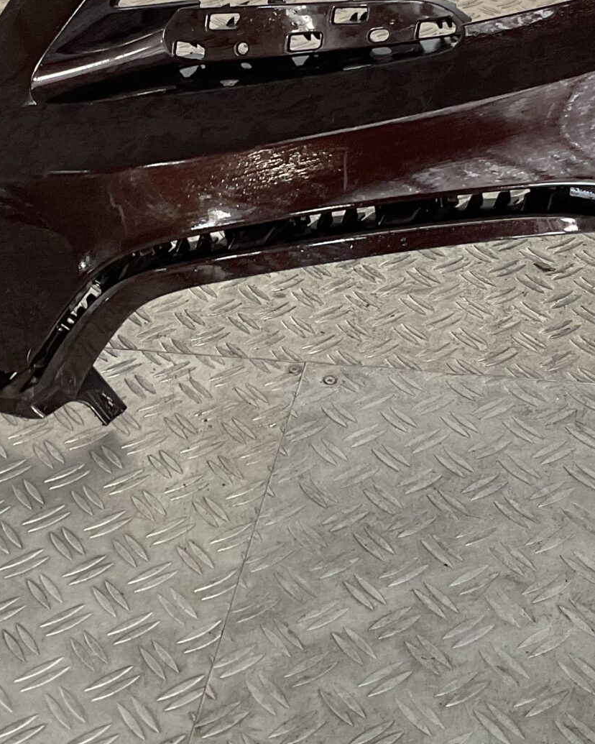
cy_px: 180
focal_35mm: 70
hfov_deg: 21.8
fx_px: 1541
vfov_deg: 26.8
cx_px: 191
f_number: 1.8
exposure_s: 1/100
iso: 64
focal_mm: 3
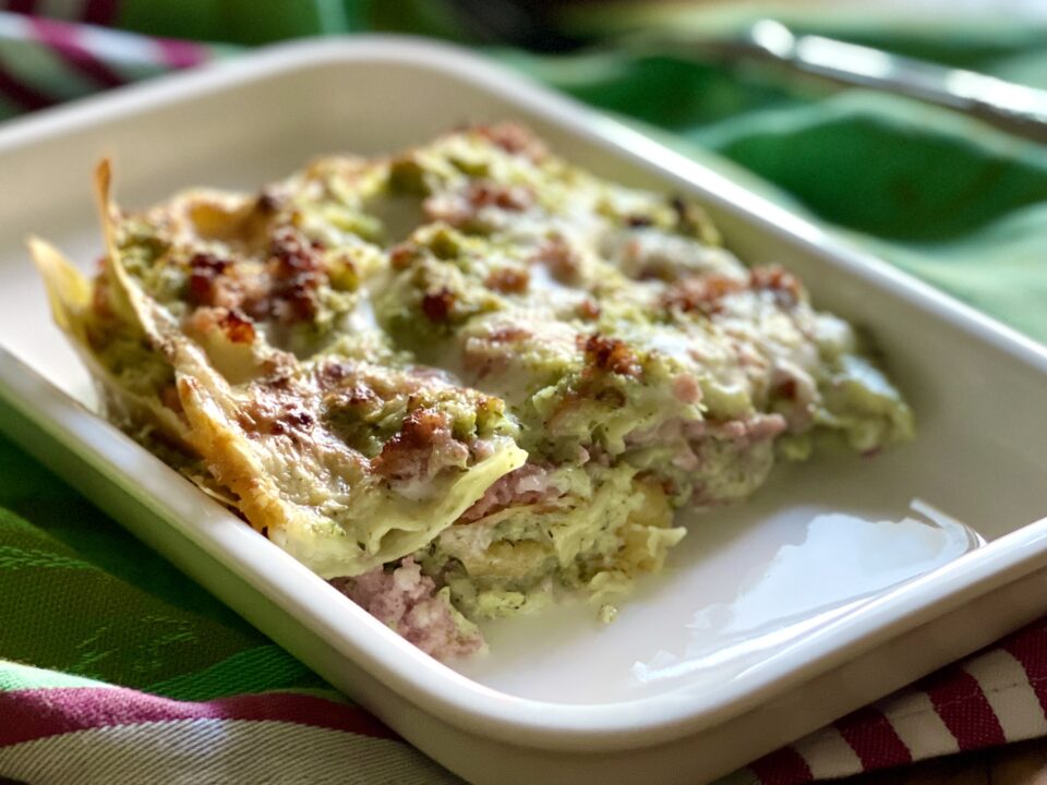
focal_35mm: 64
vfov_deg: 22.9
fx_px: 1936
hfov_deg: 30.3
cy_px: 392
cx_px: 524
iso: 250
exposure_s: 1/40
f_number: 2.2
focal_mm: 7.5
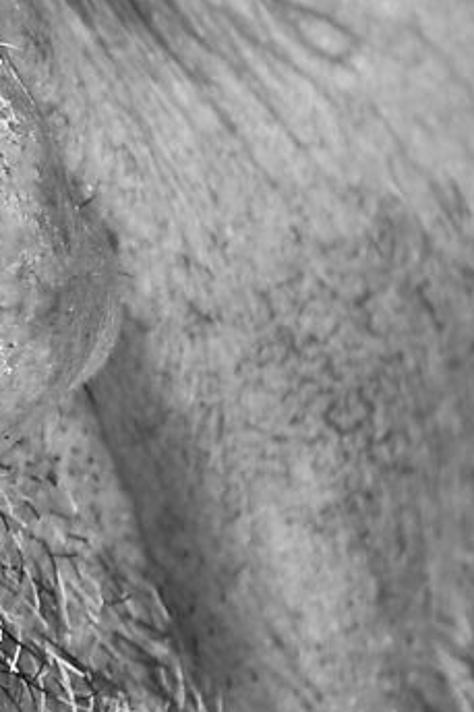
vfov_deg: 4.2
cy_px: 159
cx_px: -592
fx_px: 9667
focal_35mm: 489
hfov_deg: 2.8
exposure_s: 1/125
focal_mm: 70
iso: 100
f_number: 5.6
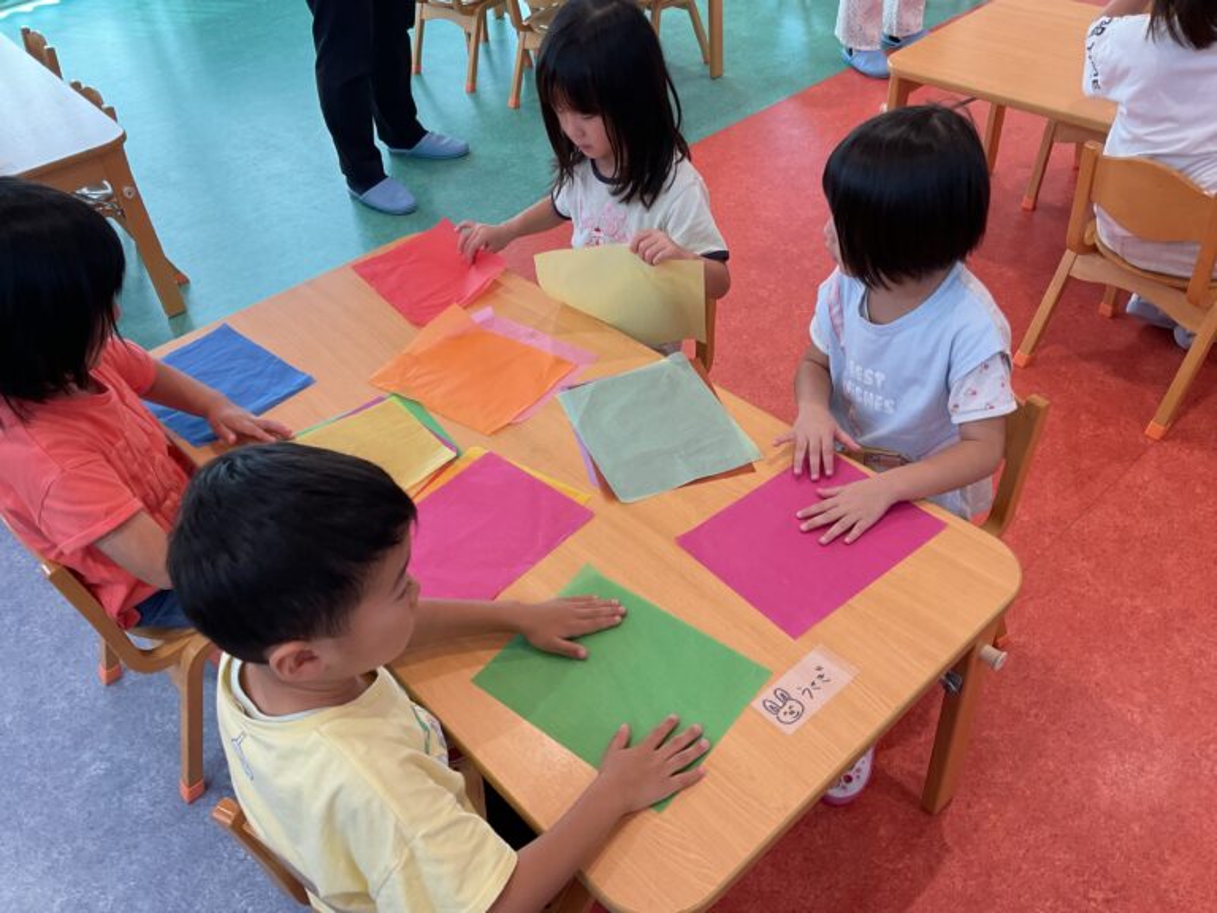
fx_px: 1020
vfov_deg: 48.2
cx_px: 608
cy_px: 456
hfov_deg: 61.7
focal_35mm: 29
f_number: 1.8
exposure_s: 1/120
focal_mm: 3
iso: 64
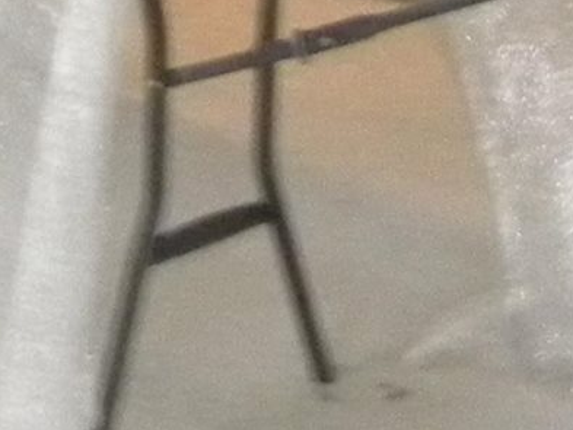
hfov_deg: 9.5
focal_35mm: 203
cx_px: -258
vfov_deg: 6.7
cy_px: -848
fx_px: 3361
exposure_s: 1/50
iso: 400
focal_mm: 4.6
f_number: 2.8
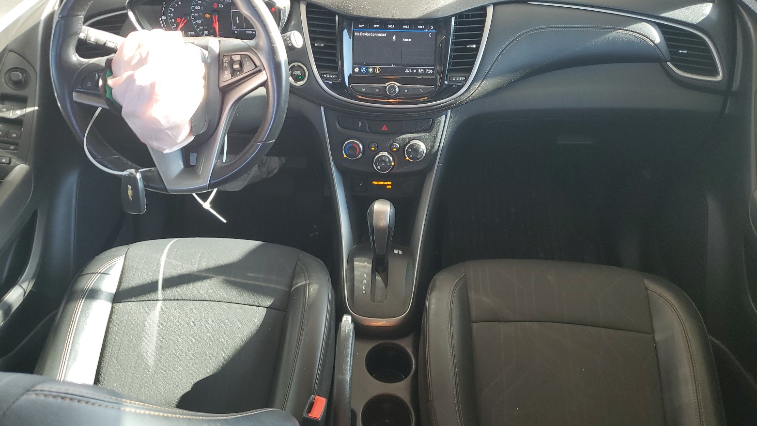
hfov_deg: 66.1
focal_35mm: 29
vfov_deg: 40.1
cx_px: 372
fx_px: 582
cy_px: 230
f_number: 1.5
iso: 57
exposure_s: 1/60.2
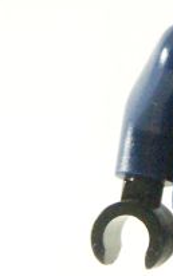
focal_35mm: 554
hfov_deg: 2.4
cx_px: 292
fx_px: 4173
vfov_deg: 3.8
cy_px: 95
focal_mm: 17.5
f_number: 3.6
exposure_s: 1/60
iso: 400
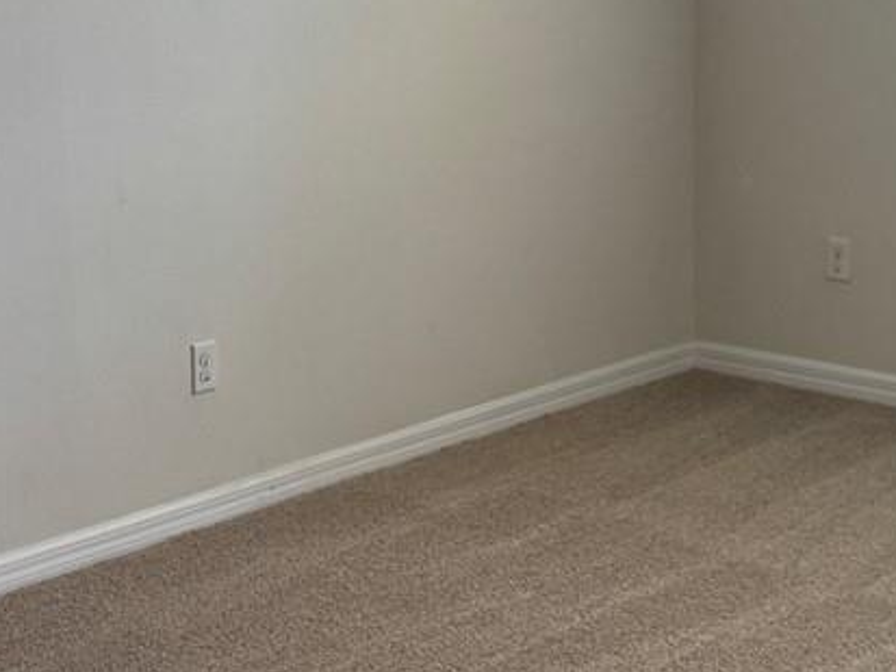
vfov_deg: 15.9
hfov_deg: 21.0
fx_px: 2408
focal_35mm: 93
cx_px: 336
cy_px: 247
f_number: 1.78
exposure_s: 1/121
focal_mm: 6.76
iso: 200
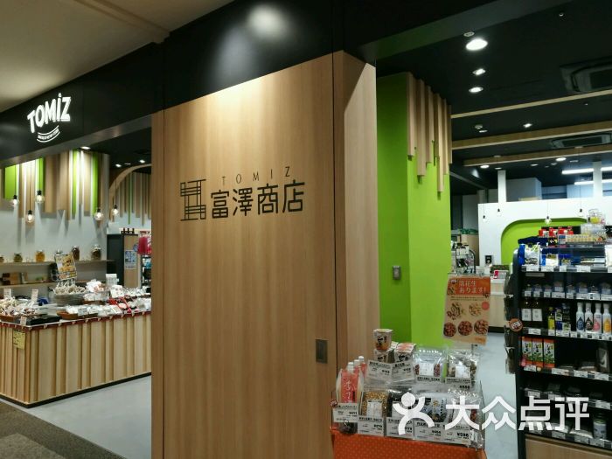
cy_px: 230
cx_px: 306
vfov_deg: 51.4
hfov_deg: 65.3
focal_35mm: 27
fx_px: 477
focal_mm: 4.5
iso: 160
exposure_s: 1/60.2
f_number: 2.2
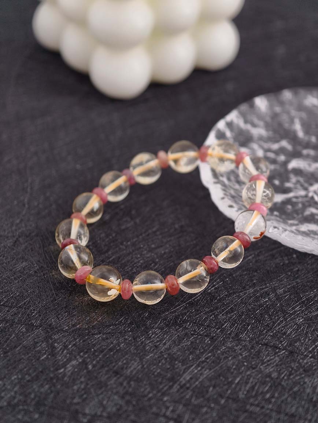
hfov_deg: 17.4
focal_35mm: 85
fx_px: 1039
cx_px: 159
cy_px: 212
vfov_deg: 23.0
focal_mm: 22.48
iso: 125
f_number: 2.67
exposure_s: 1/160
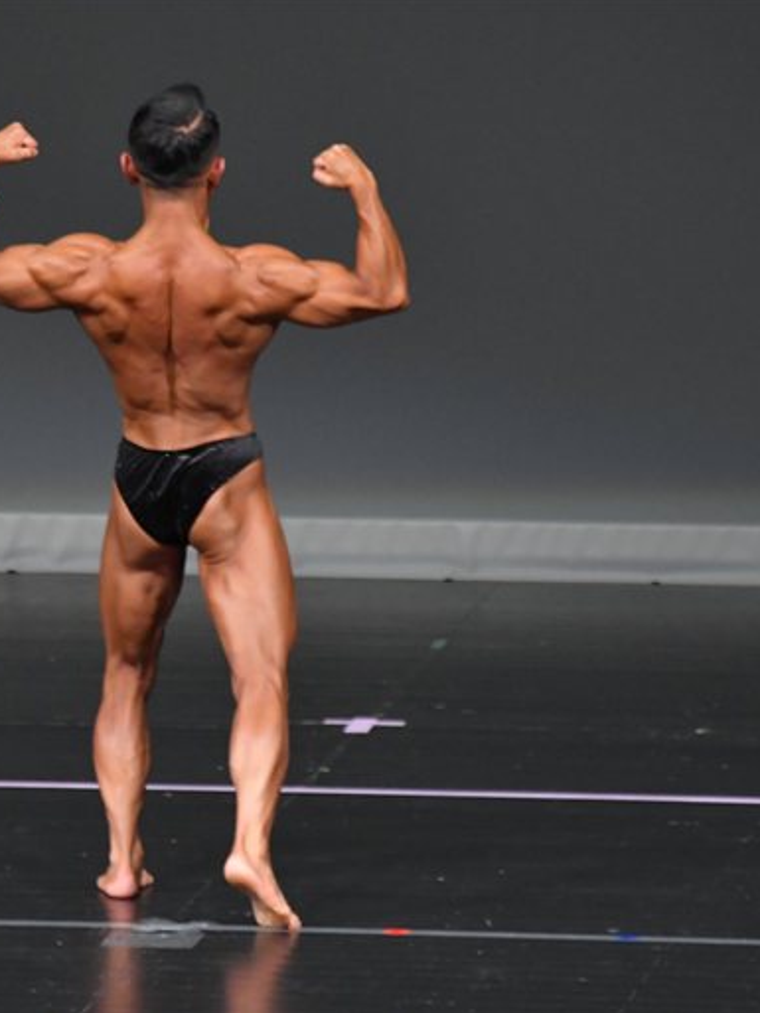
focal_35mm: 544
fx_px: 15918
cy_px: 507
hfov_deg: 2.7
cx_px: 169
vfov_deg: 3.6
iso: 4000
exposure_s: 1/400
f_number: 5.6
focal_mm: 250
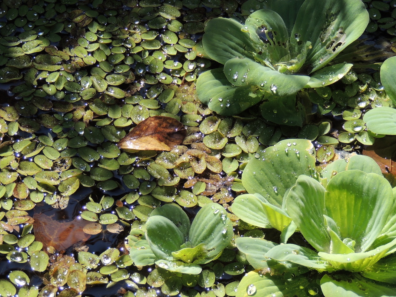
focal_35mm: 217
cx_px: 223
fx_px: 2483
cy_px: 181
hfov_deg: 9.1
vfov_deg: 6.8
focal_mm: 27.6
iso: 100
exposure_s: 1/400
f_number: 4.4
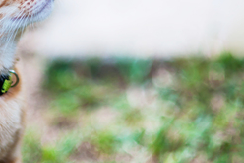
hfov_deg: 8.9
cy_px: 20
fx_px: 1564
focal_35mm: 231
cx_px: 89
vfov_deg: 5.9
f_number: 1.8
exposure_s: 1/500
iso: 200
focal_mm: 85
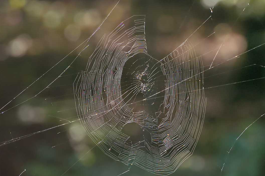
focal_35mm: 855
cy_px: 78
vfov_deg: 1.6
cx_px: 150
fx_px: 6291
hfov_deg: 2.4
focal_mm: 500
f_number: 7.1
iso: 100
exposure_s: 1/1600
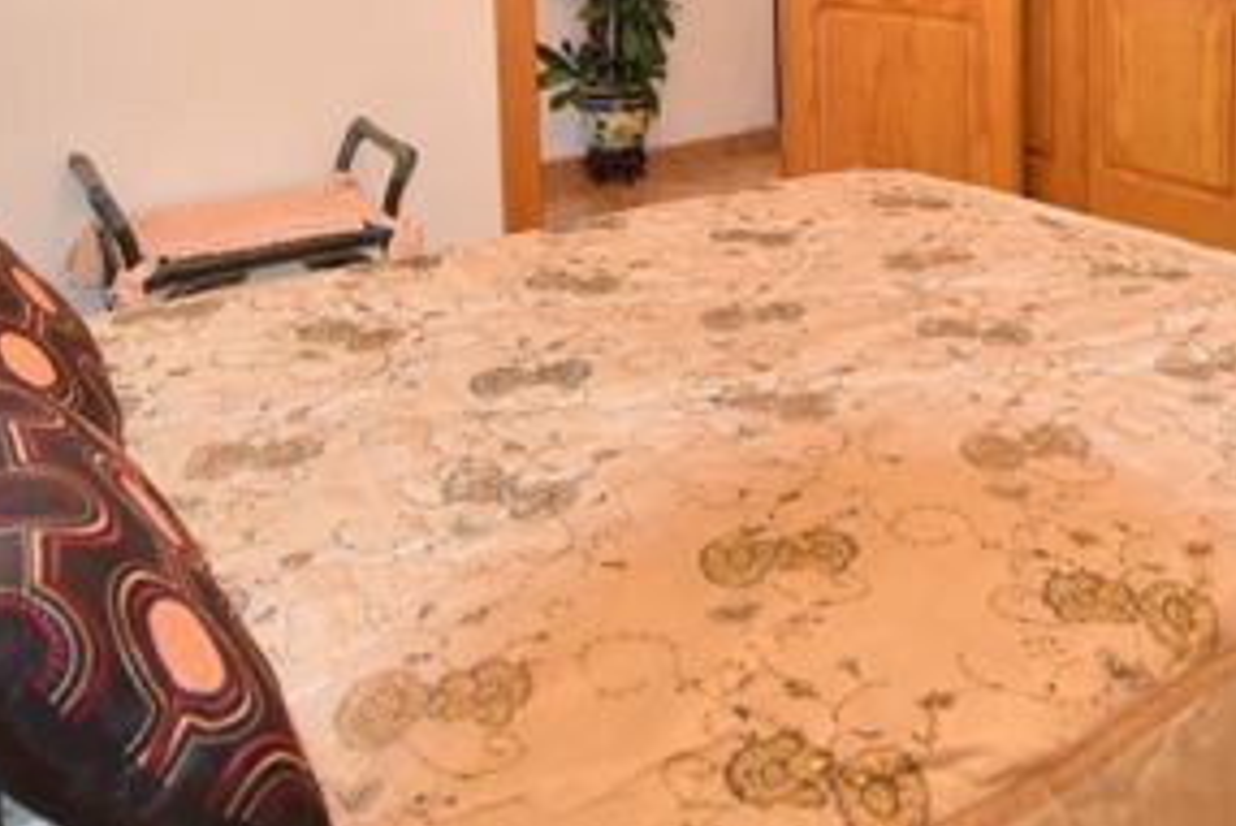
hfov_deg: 49.9
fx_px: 1271
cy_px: -61
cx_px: 914
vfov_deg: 32.2
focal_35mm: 37
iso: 2200
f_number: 3.5
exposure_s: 1/200
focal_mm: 10
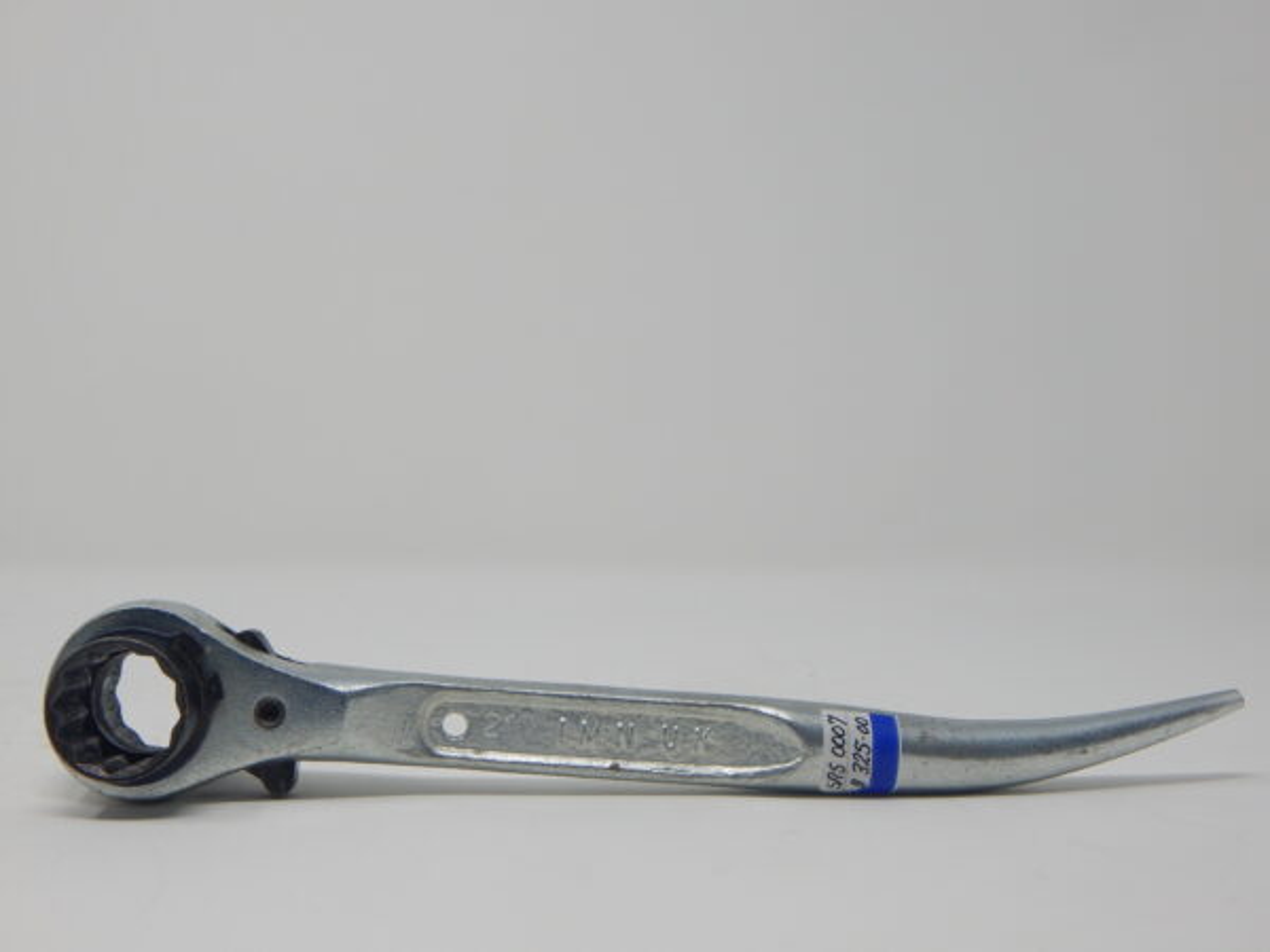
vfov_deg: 30.3
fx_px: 1761
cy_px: 476
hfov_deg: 39.7
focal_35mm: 48
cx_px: 635
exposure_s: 1/100
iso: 125
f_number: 3.7
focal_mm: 8.6
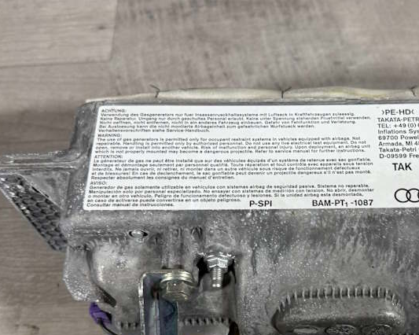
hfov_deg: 39.2
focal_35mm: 45
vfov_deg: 32.5
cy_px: 271
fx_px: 558
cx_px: 348
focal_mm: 6.76
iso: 160
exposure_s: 1/50
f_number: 1.78
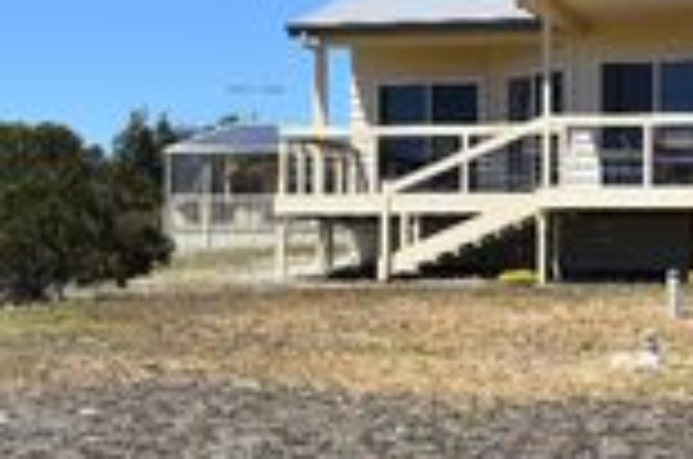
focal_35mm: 101
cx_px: 626
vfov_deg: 13.5
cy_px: 160
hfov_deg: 19.9
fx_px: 1940
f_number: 10
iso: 200
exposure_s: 1/400
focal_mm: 22
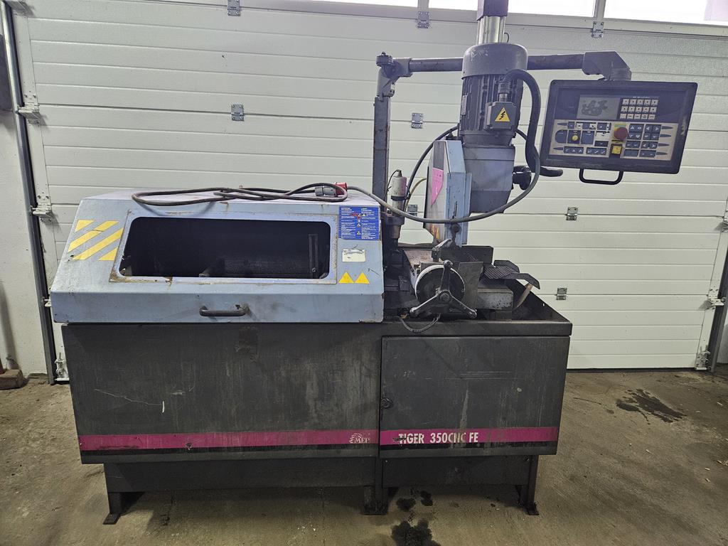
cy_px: 273
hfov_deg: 73.9
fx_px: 484
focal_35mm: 23
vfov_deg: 58.9
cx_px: 364
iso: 500
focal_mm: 5.4
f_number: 1.8
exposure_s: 1/50
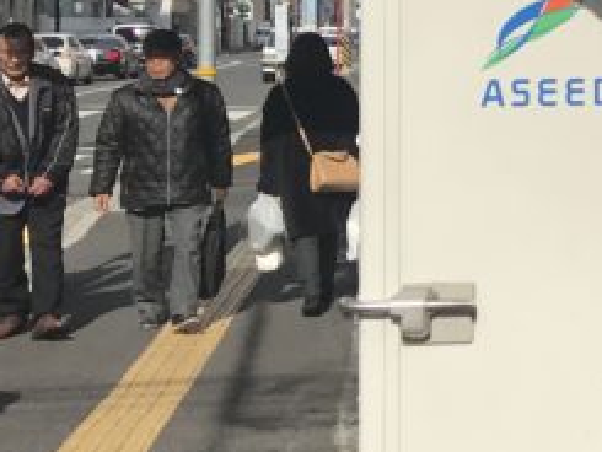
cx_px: 1238
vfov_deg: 12.5
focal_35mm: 117
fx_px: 2036
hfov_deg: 14.0
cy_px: -2
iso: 20
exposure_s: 1/2817
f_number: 1.8
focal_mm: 3.99
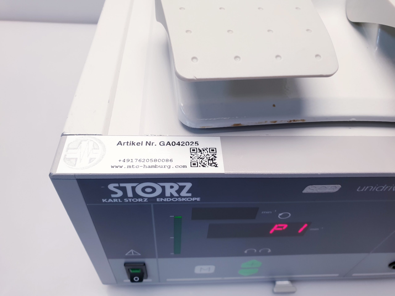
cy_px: 148
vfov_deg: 53.1
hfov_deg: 67.3
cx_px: 198
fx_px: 297
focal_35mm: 26
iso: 50
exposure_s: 1/50
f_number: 2.4
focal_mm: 4.3
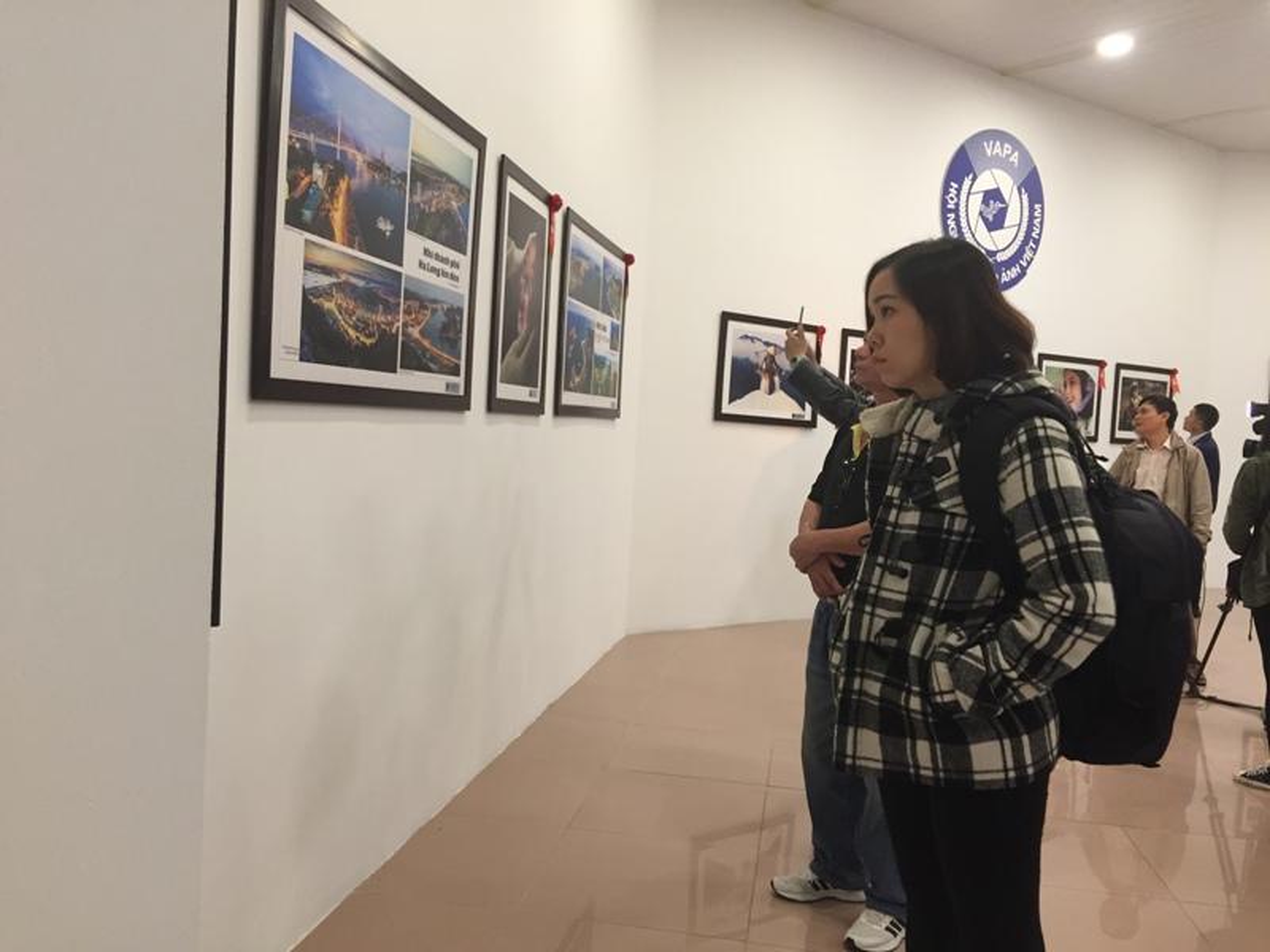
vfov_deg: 48.2
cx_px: 635
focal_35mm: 29
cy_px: 476
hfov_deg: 61.7
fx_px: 1064
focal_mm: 4.15
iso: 160
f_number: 2.2
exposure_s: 1/33
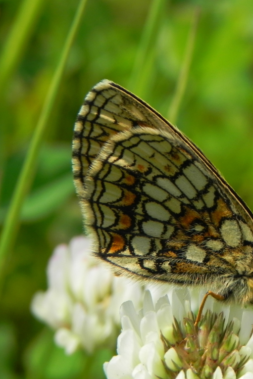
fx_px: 1538
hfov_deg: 9.3
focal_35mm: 146
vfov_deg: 14.1
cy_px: 190
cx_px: 243
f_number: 5.6
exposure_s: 1/577
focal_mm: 18.8
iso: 160
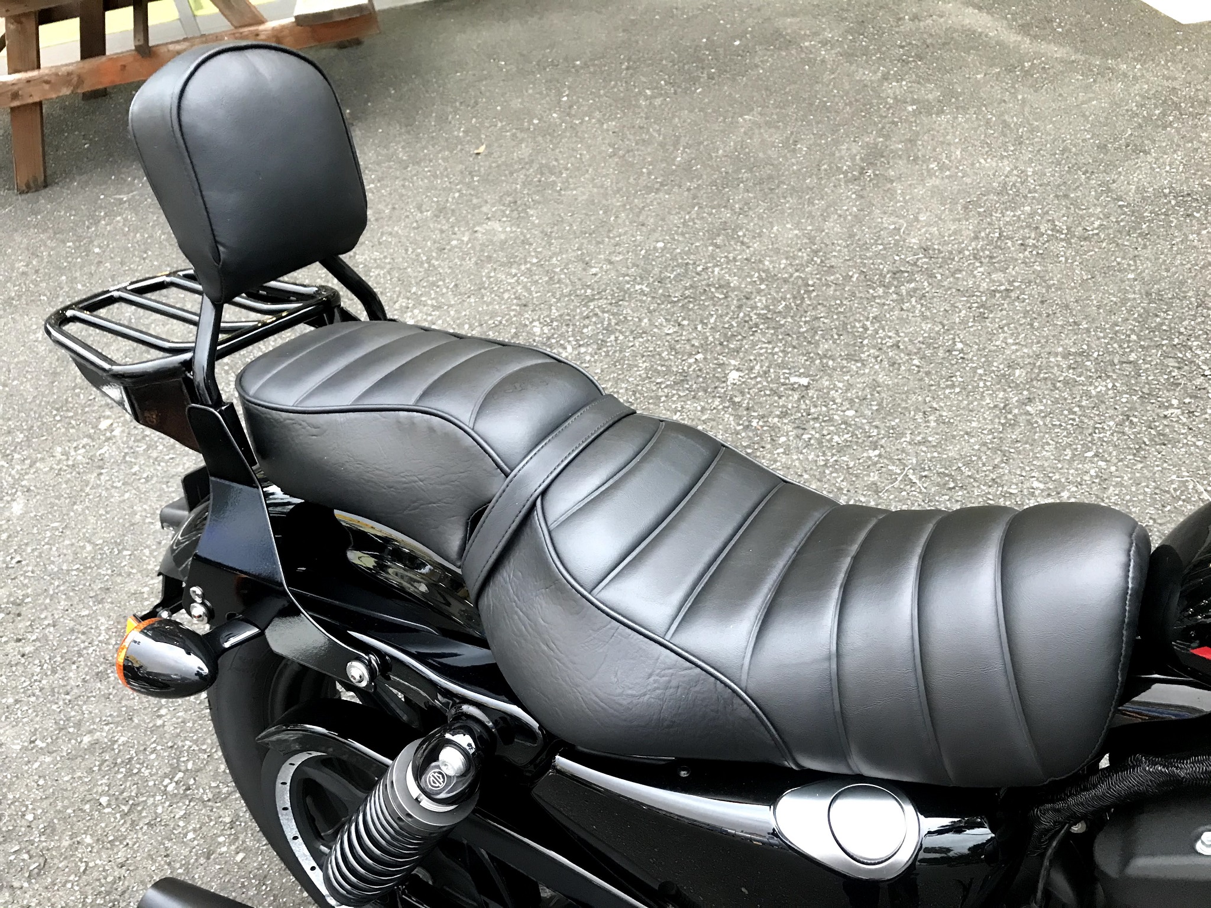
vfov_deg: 49.7
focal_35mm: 28
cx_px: 606
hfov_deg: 63.4
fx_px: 980
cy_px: 454
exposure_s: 1/17
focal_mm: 3.99
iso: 80
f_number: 1.8
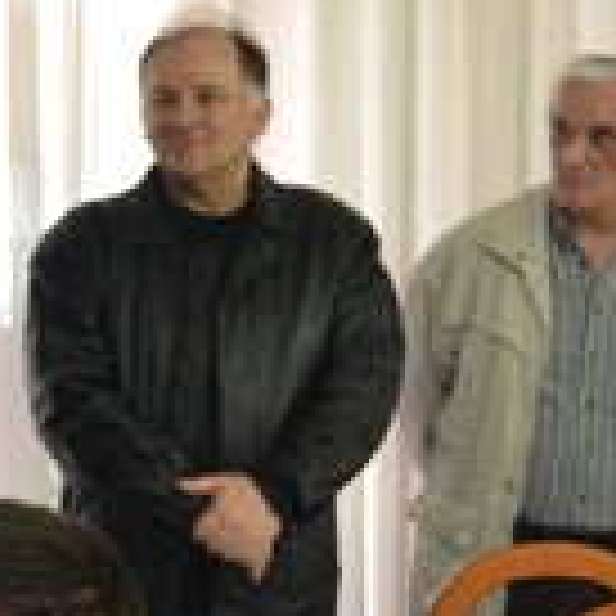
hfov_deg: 11.1
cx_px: -63
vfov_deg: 11.2
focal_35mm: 155
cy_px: 519
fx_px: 3121
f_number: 4.2
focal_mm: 26
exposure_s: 1/60
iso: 2200
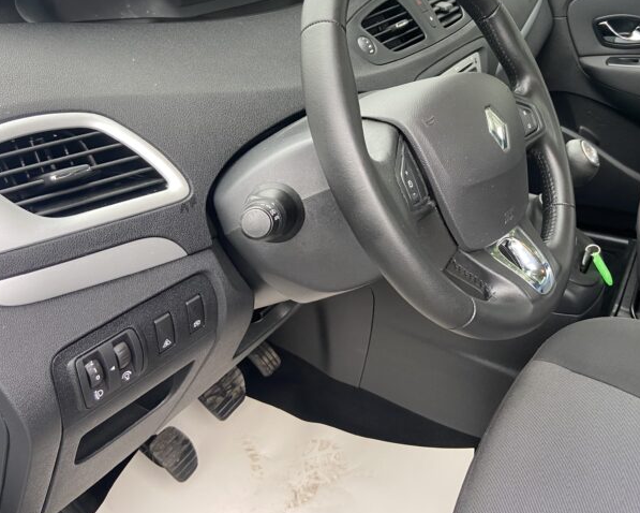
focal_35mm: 34
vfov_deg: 43.2
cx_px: 421
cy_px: 207
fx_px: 644
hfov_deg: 51.9
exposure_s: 1/90
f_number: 1.8
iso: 125
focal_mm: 4.25
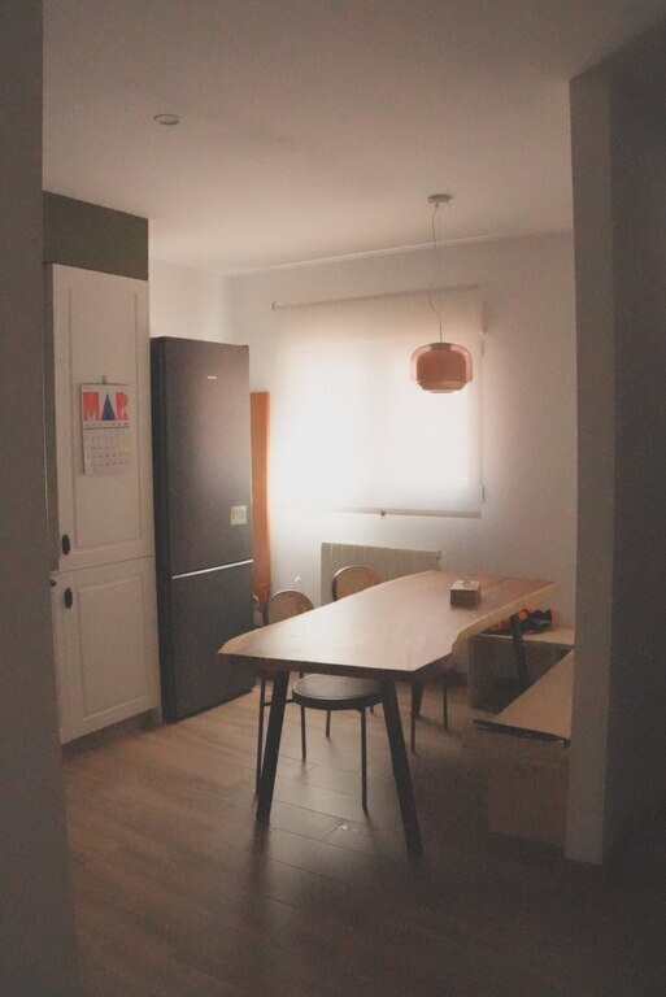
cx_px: 333
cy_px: 498
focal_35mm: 28
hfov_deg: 46.5
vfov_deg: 65.4
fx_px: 776
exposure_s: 1/800
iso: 25600
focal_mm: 19
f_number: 10
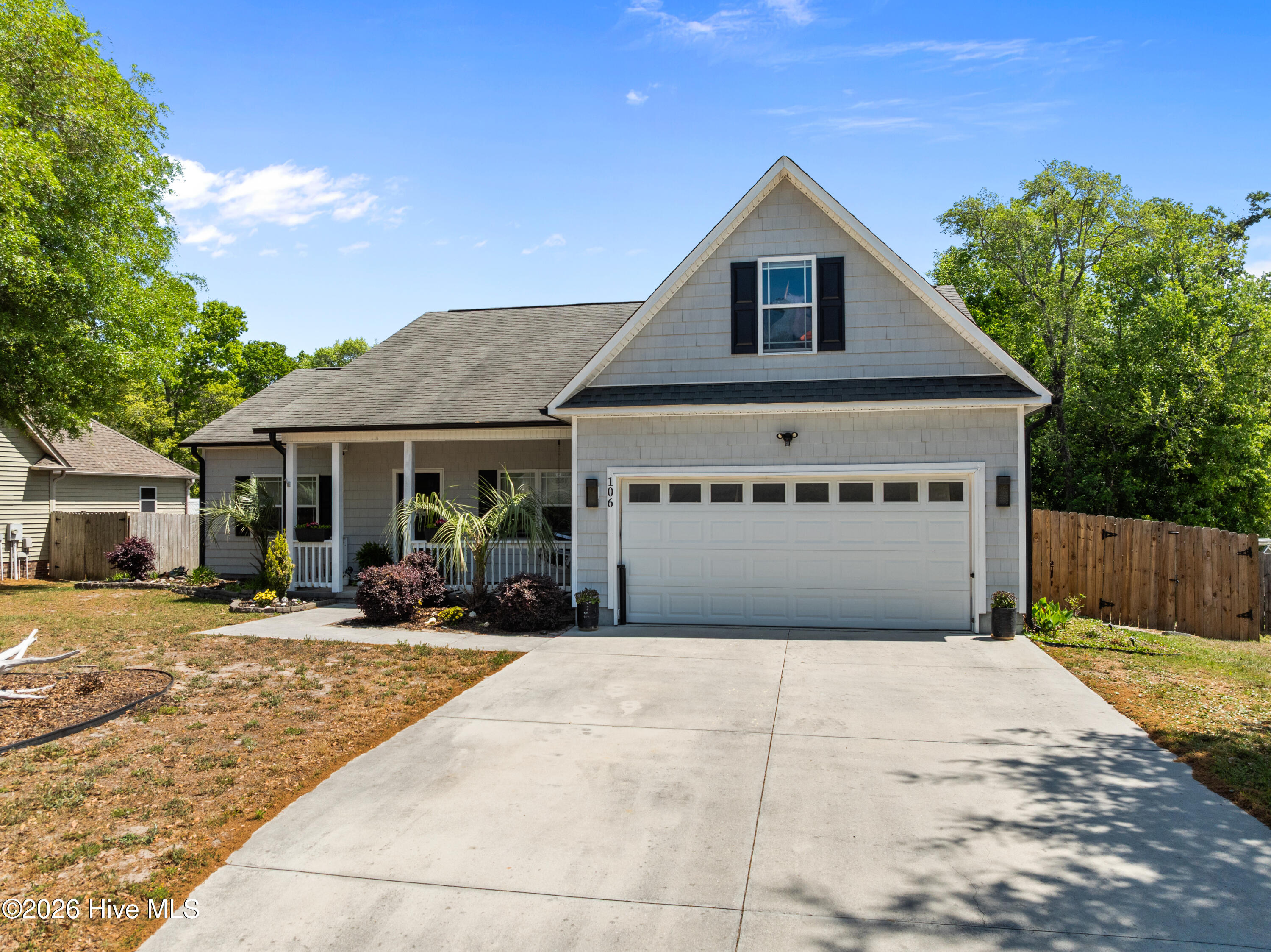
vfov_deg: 56.8
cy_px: 476
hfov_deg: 71.6
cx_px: 636
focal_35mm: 24
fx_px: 881
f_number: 2.8
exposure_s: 1/640
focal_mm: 12.29
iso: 110
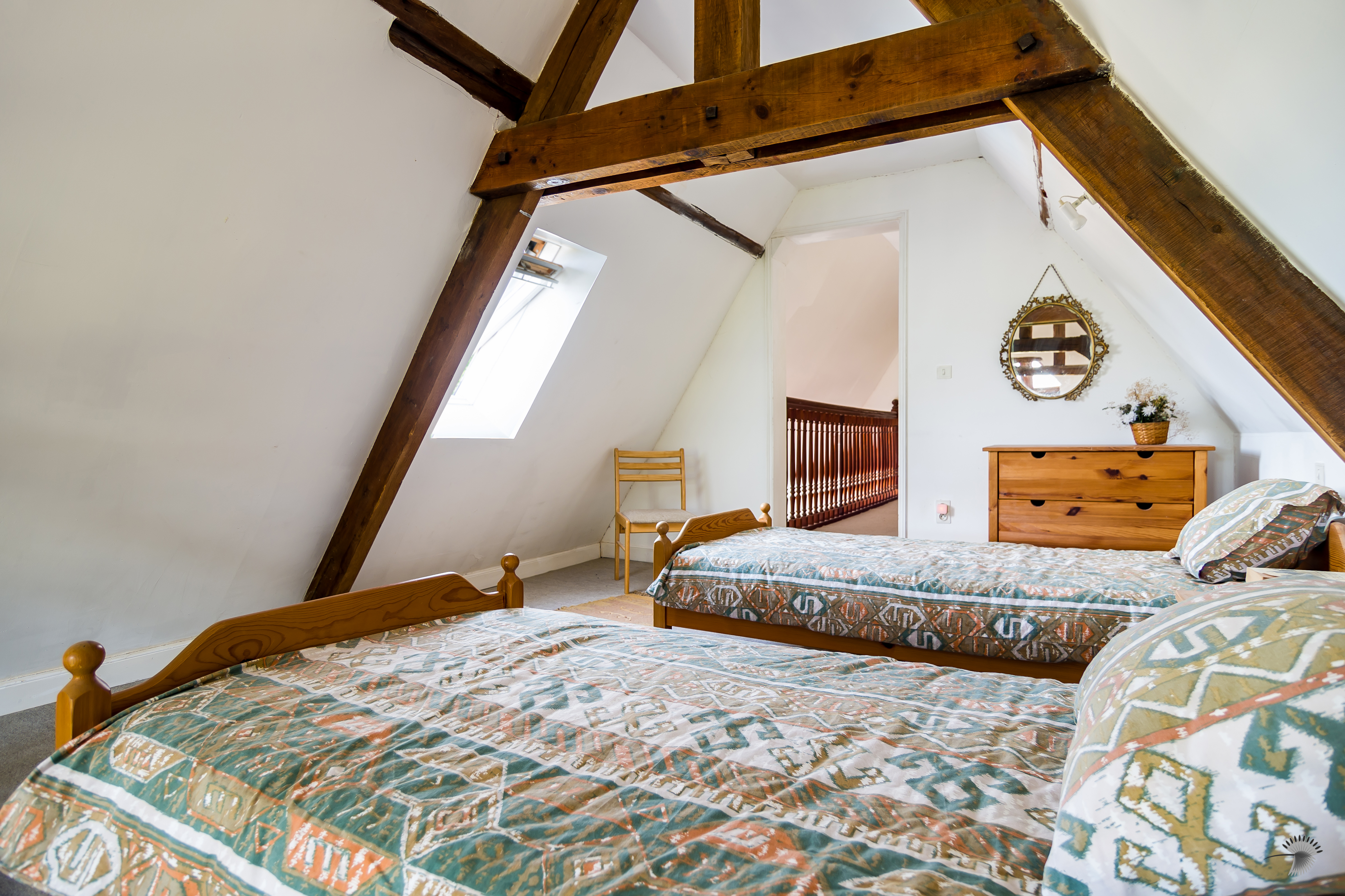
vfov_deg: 67.4
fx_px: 672
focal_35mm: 18
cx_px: 672
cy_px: 448
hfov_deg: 90.0
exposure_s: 1.3
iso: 100
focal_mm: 12
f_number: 4
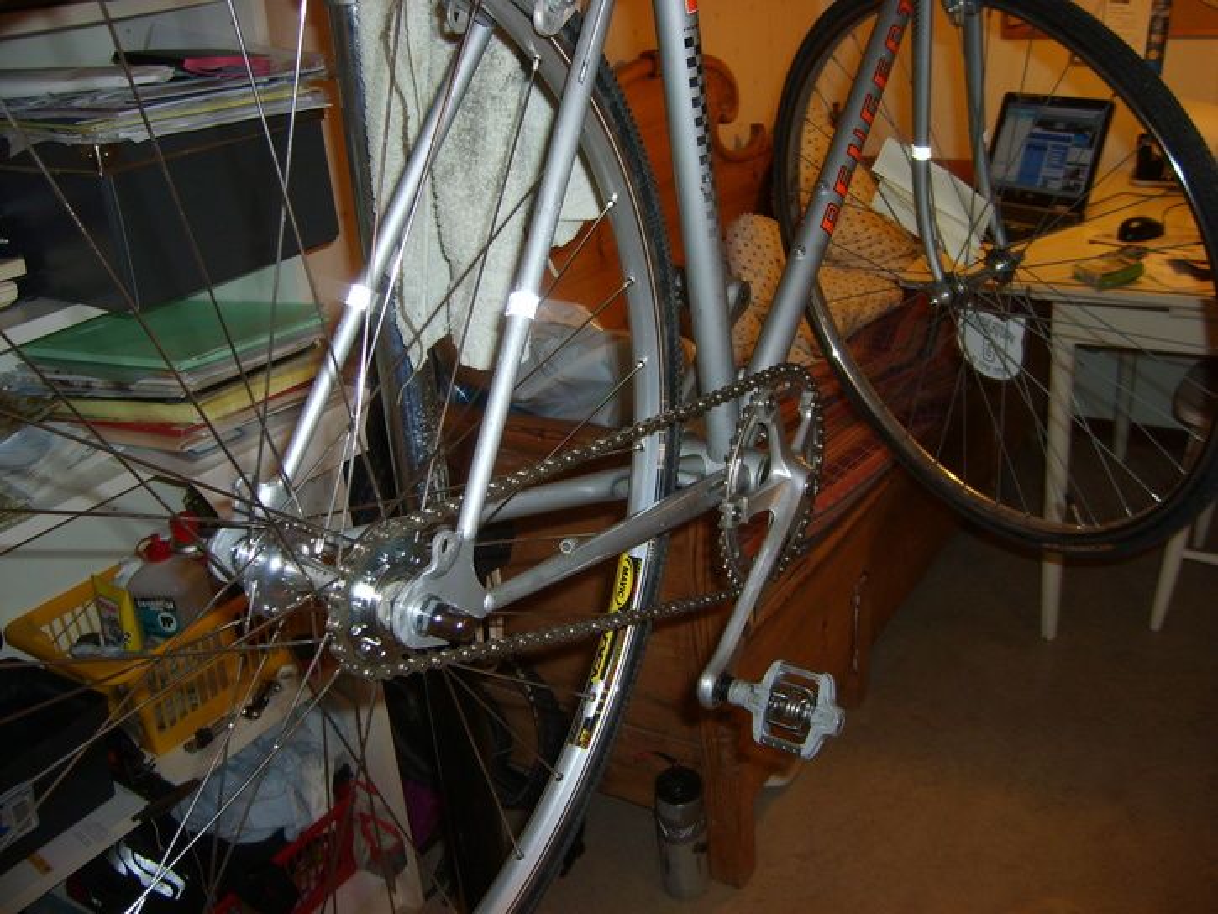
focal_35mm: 35
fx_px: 1232
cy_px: 457
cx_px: 609
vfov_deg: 40.7
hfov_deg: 52.6
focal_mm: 5.8
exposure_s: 1/45
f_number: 2.8
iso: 100
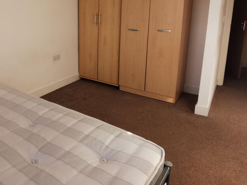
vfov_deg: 51.7
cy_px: 56
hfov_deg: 64.7
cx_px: 74
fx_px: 186
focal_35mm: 26
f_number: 2.2
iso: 50
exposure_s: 1/143
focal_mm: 2.26
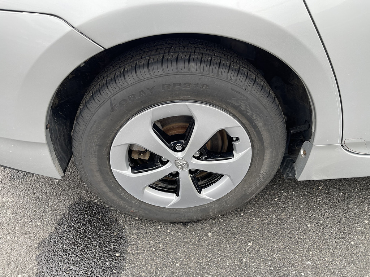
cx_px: 185
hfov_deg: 69.4
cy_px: 138
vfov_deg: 54.9
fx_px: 267
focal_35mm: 25
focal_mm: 5.1
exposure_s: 1/177
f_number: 1.6
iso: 32
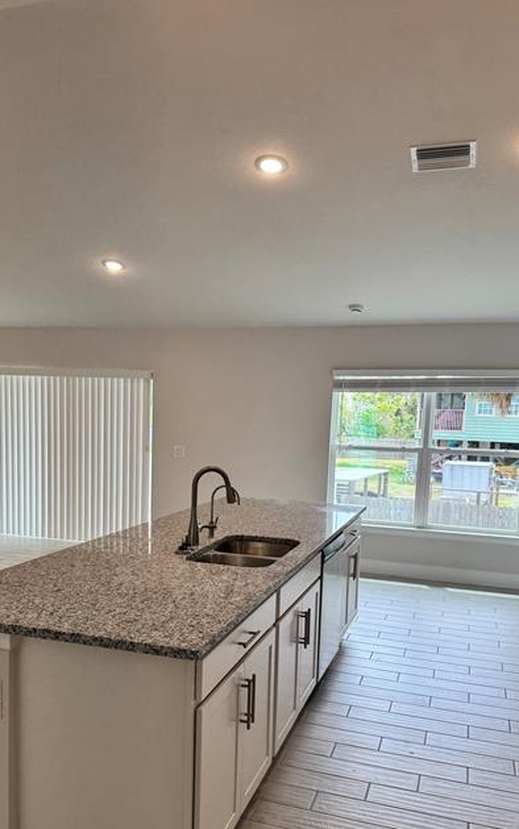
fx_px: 701
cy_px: 496
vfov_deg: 60.7
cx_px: 212
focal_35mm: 31
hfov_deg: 40.5
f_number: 1.78
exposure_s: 1/135
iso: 50
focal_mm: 6.76
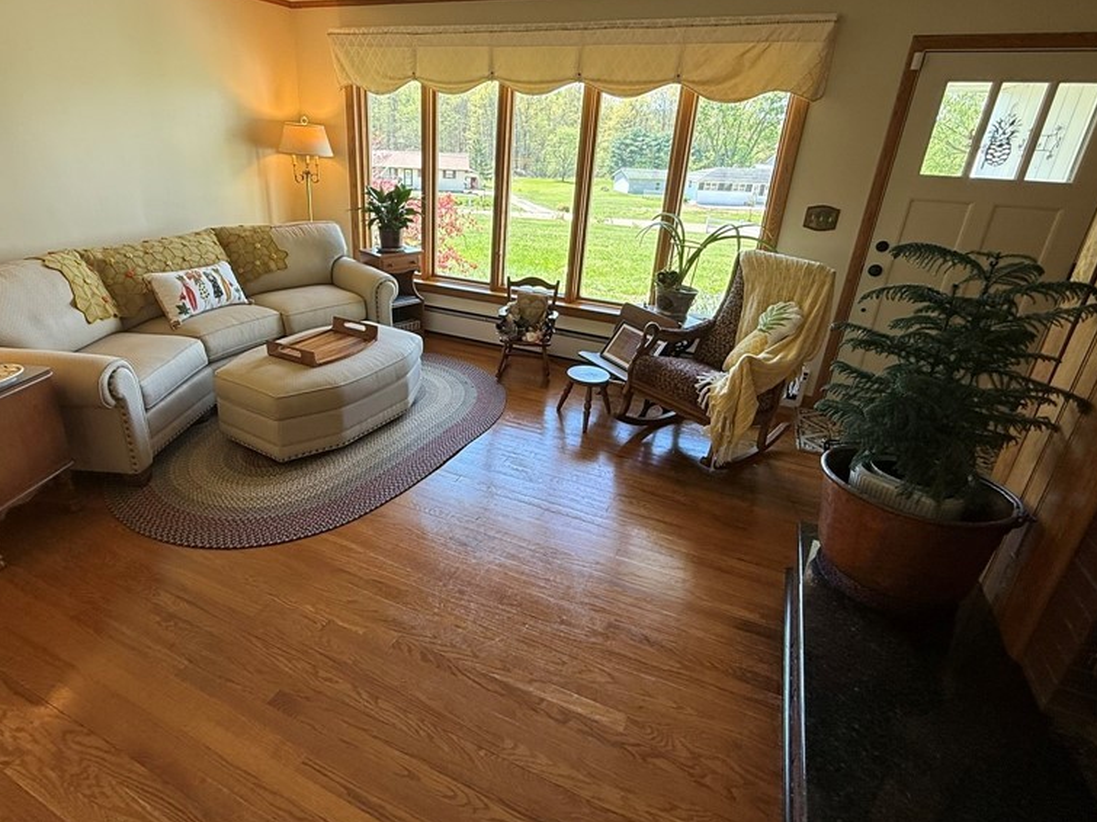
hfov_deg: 84.4
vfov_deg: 68.5
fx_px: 602
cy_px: 376
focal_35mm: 19
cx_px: 488
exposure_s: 1/120
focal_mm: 2.22
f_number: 2.2
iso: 80
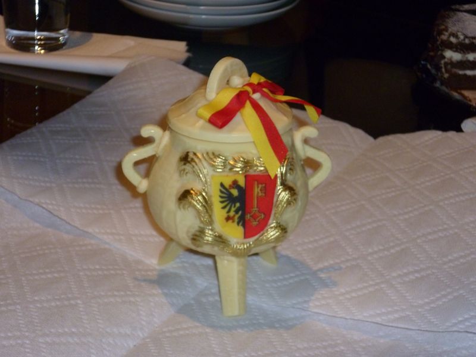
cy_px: 178
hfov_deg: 22.3
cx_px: 238
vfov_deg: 16.8
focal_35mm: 88
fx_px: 1210
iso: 400
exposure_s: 1/100
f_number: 5.1
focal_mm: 15.7
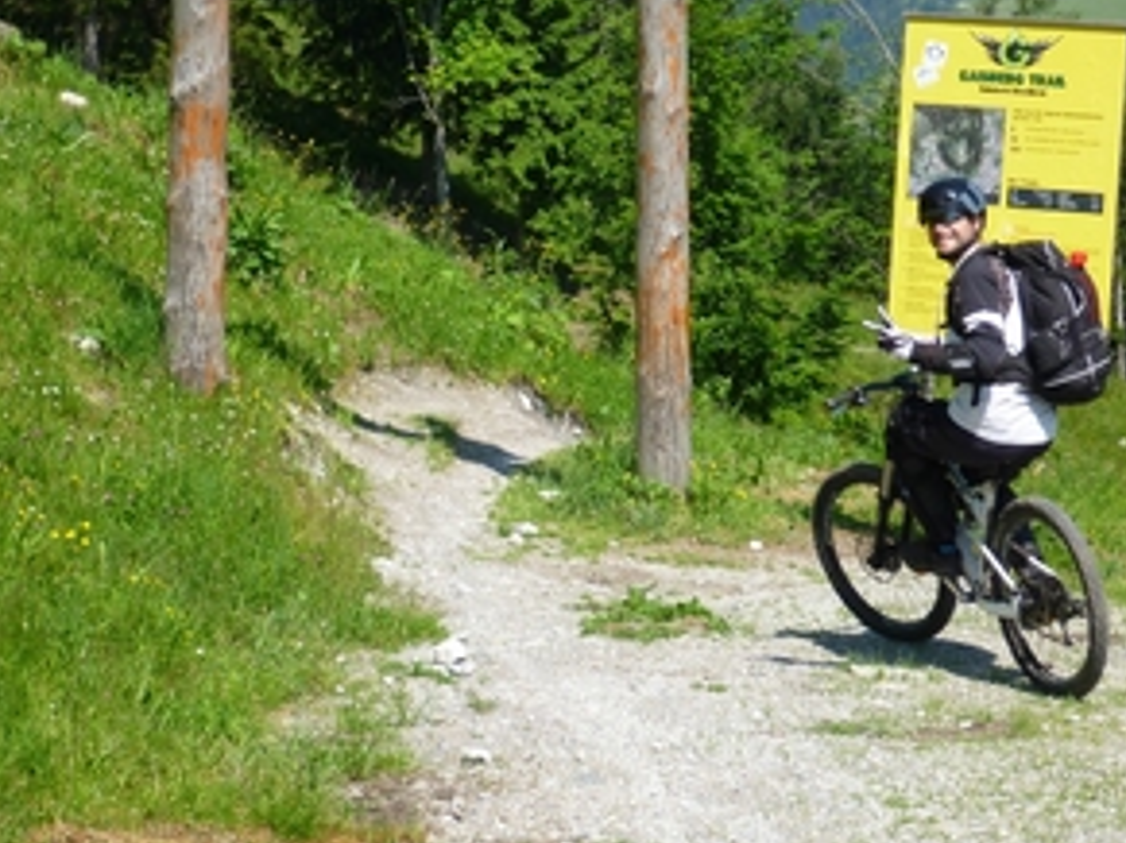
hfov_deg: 17.9
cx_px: 522
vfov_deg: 13.4
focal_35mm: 110
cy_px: 275
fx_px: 3577
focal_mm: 14.3
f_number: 5.6
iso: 100
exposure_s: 1/250
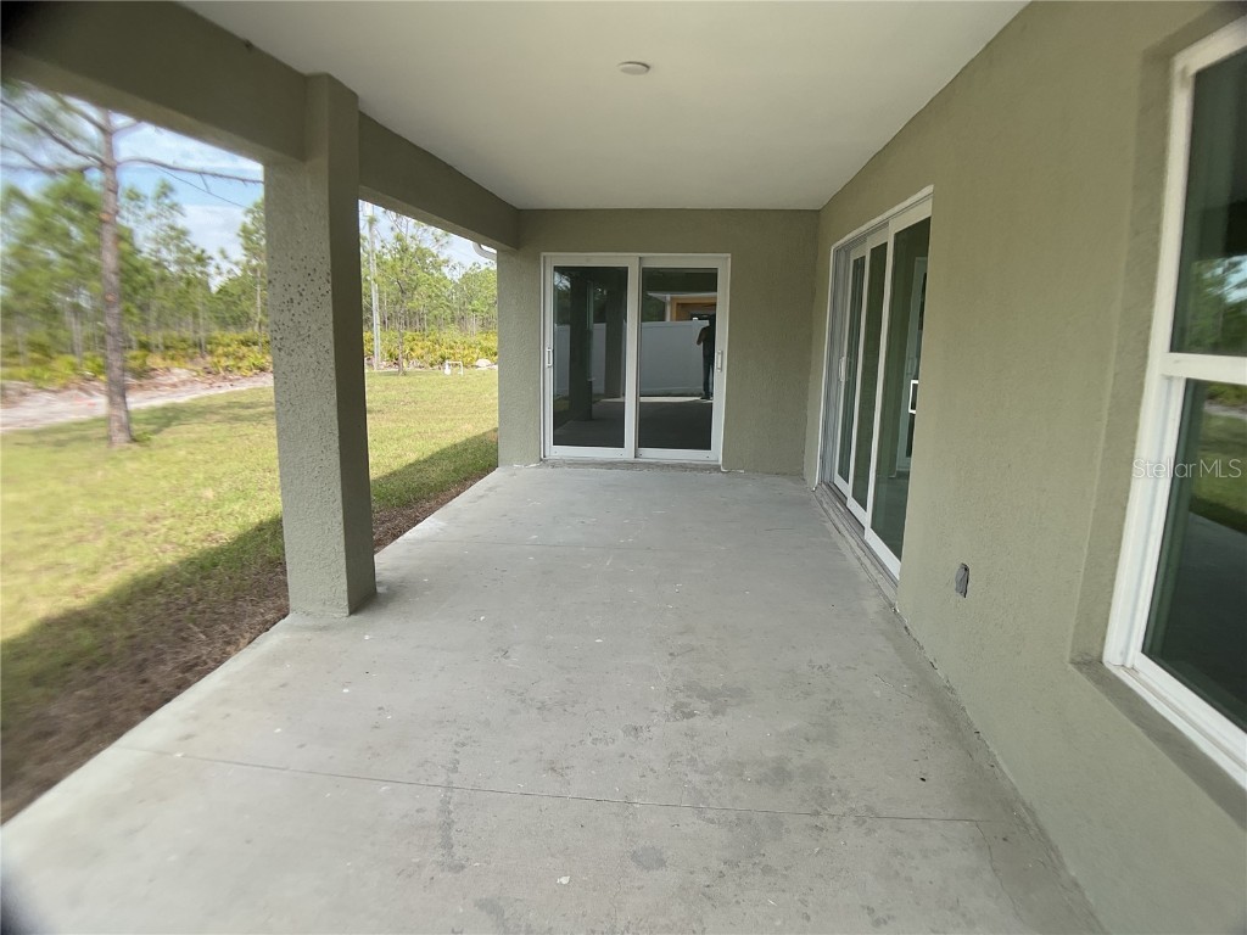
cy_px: 468
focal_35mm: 29
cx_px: 624
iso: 16
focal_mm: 3
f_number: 1.8
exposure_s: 1/650
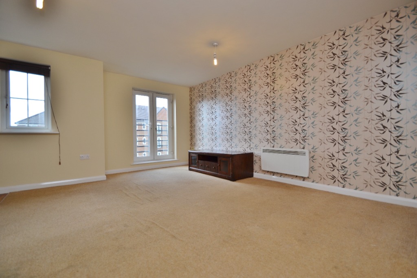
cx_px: 208
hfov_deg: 100.4
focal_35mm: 15
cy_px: 139
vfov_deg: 77.3
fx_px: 174
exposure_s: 1/125
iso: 100
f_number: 3.5
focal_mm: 10
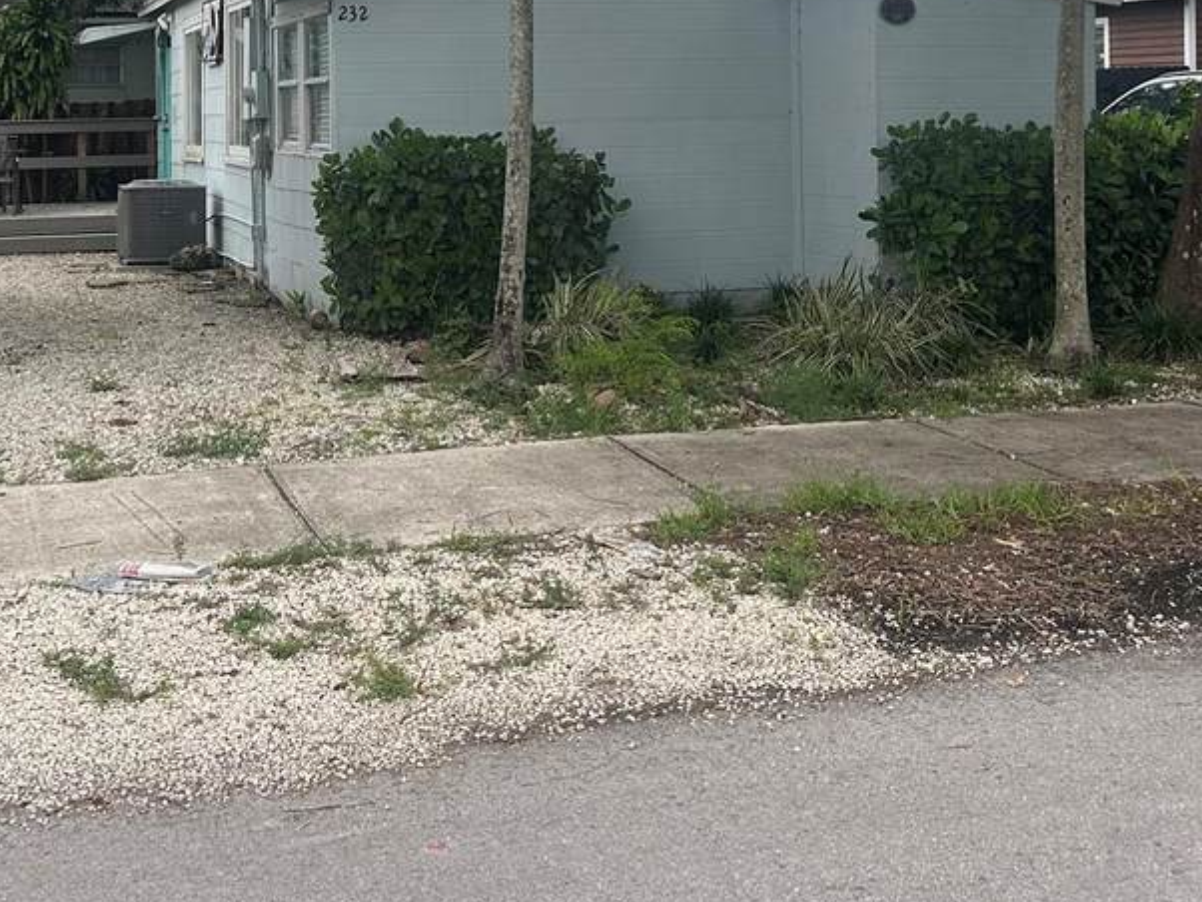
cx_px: 533
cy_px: 98
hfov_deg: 37.4
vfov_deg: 27.6
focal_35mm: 51
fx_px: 1772
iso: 80
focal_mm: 6.86
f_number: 1.78
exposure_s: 1/121
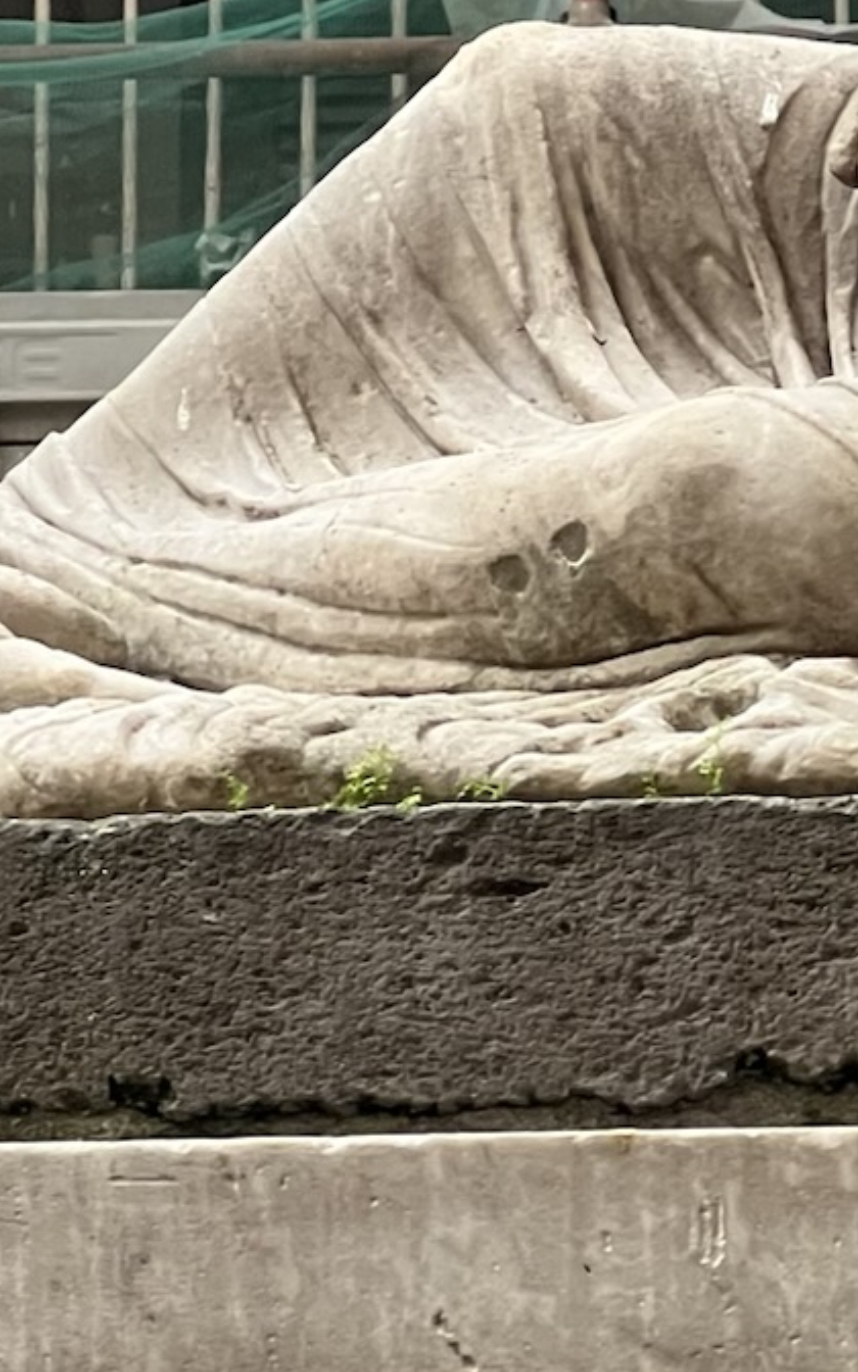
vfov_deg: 8.6
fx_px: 9091
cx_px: 1191
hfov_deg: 5.4
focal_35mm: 243
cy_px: 1080
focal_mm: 9
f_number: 2.8
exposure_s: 1/100
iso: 200
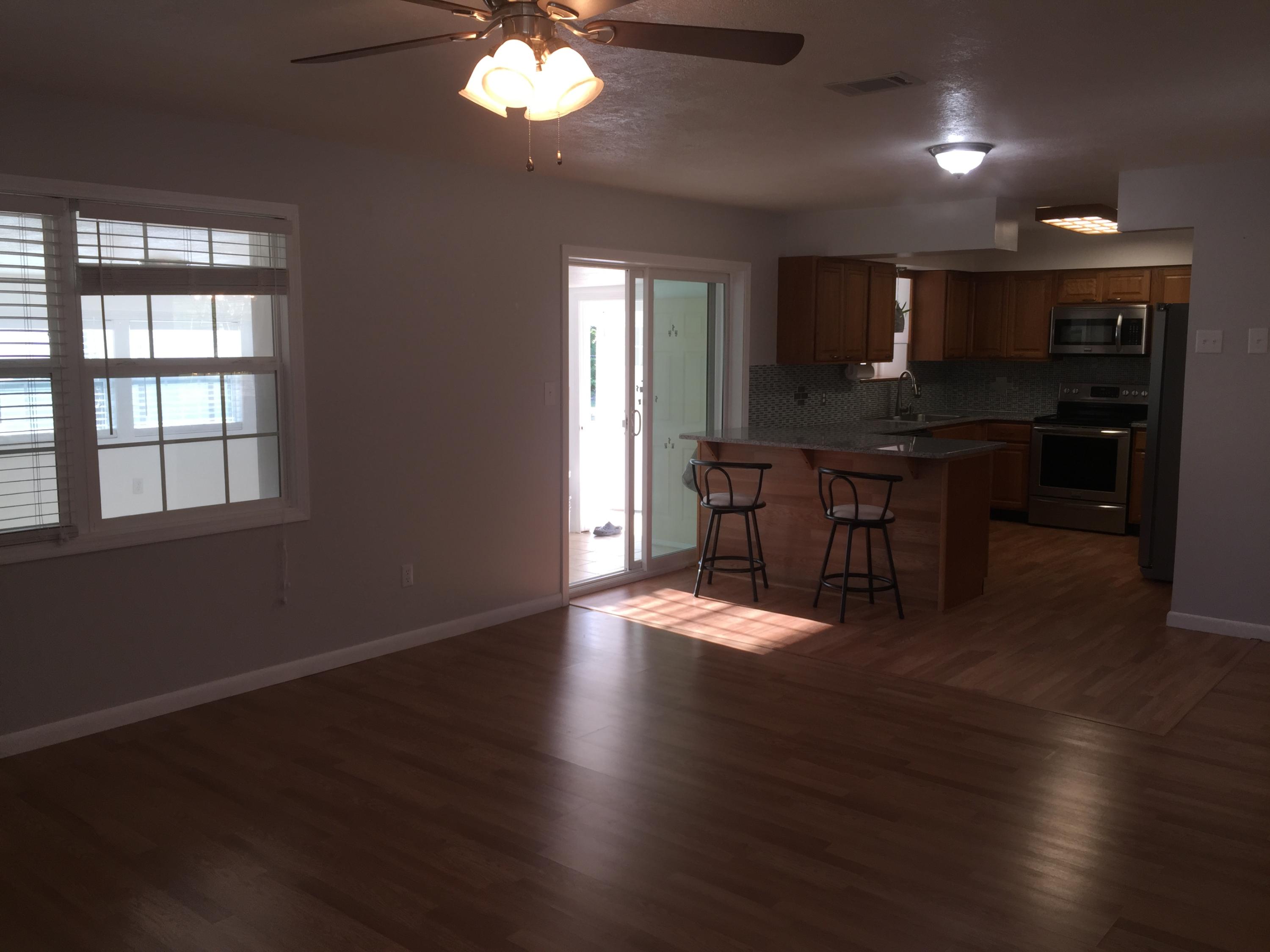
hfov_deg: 61.7
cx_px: 635
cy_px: 476
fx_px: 1064
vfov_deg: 48.2
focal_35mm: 29
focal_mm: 4.15
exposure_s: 1/54
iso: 32
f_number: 2.2
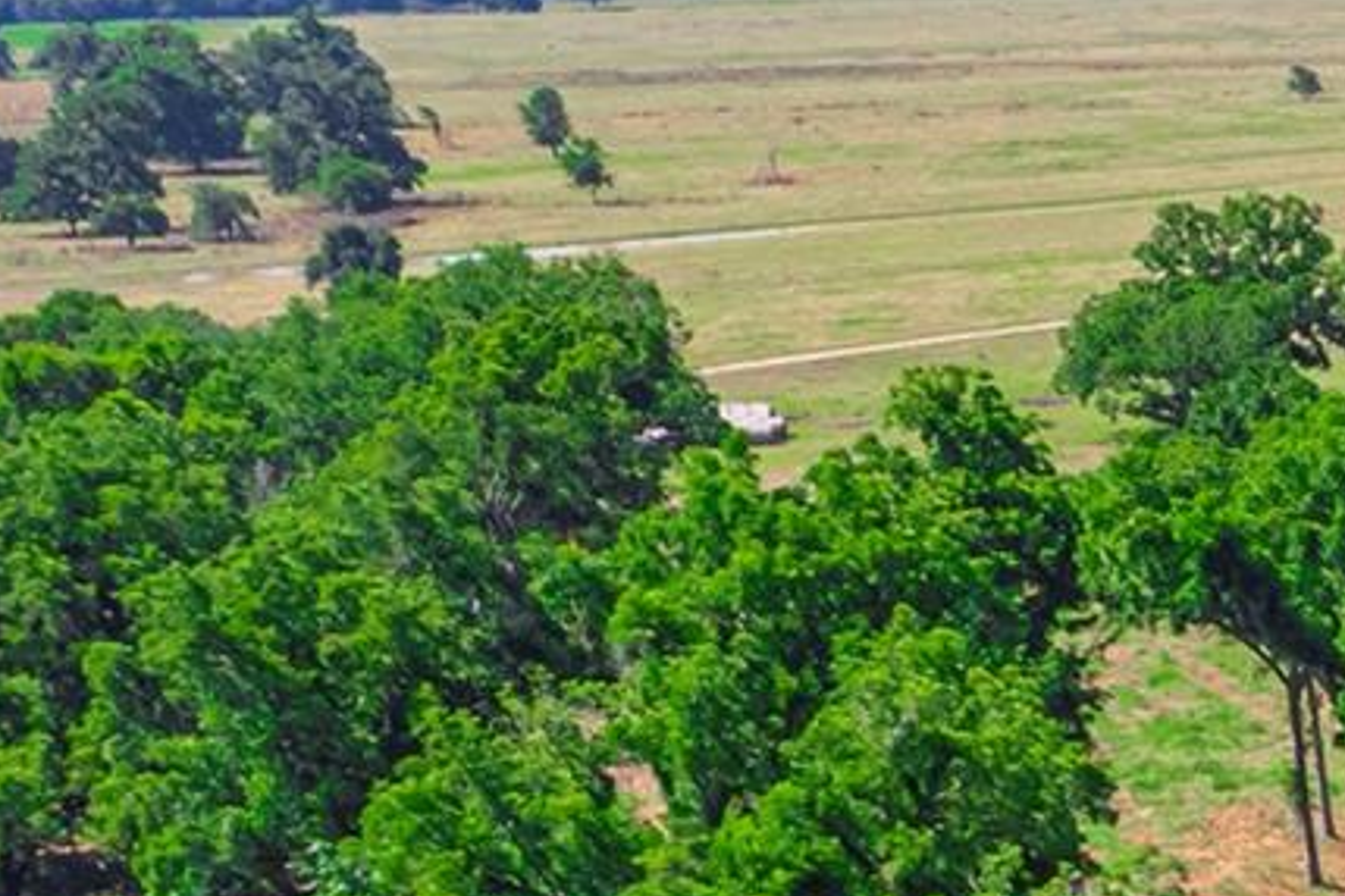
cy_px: 1725
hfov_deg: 16.3
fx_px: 3923
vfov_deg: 11.8
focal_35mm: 105
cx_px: 2424
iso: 110
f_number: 2.8
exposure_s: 1/1250
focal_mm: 8.38
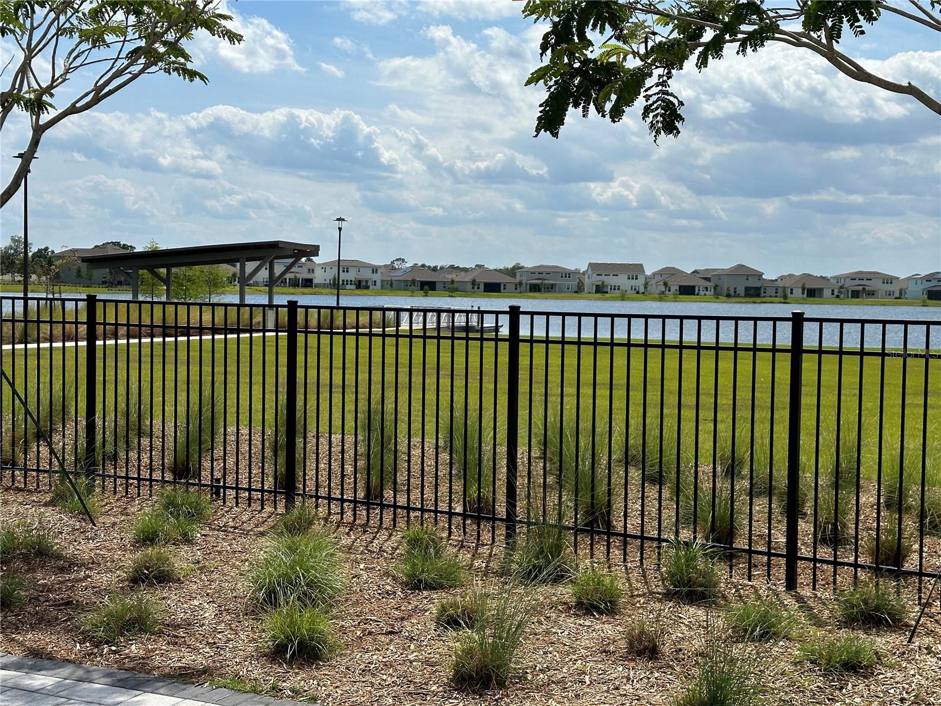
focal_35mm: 48
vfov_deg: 30.3
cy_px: 353
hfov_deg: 39.7
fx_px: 1305
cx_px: 470
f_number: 1.78
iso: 64
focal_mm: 6.86
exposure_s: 1/7634
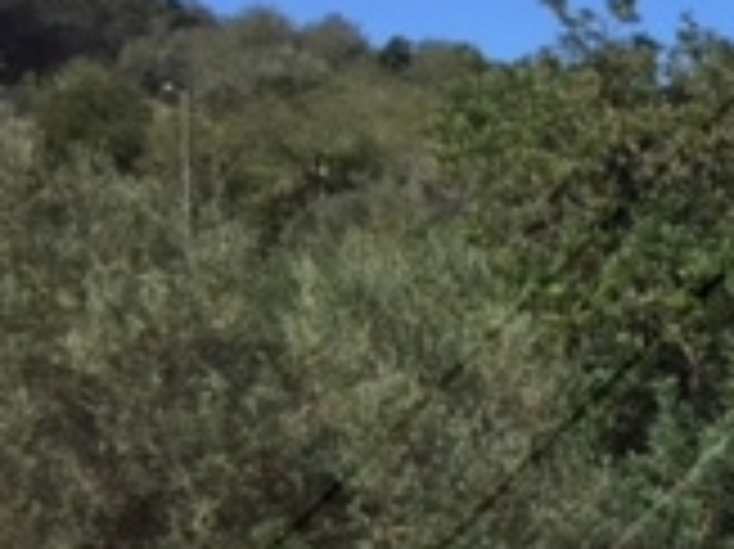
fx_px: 2415
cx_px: 1247
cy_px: 698
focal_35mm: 114
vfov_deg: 12.6
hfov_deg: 15.3
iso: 32
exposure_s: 1/1883
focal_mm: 4.2
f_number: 2.2
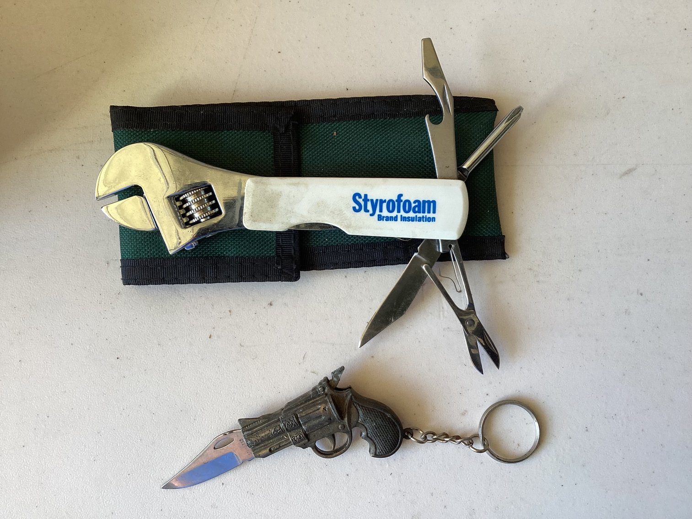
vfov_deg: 45.4
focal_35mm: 31
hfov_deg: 58.3
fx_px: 620
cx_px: 346
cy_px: 260
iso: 80
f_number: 2.4
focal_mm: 3.3
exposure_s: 1/120
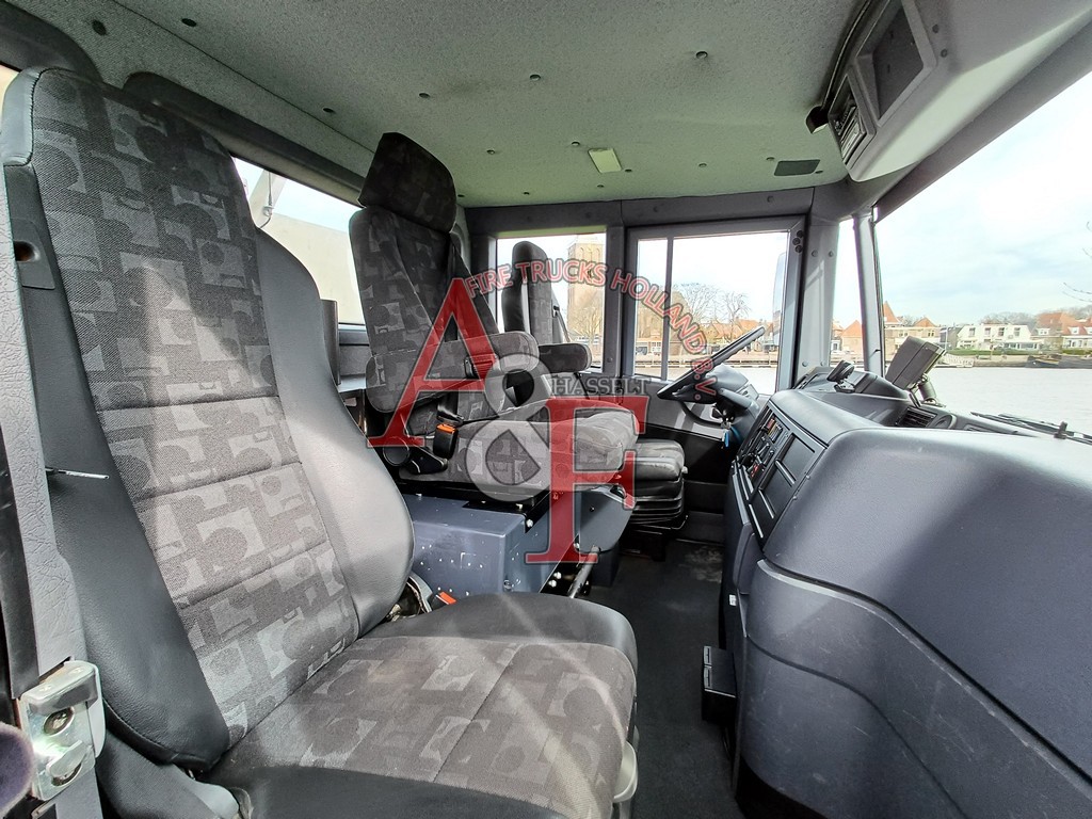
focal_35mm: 16
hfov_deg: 94.5
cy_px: 410
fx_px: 505
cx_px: 546
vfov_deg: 78.1
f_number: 2.2
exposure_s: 1/129
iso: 40
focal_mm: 1.64
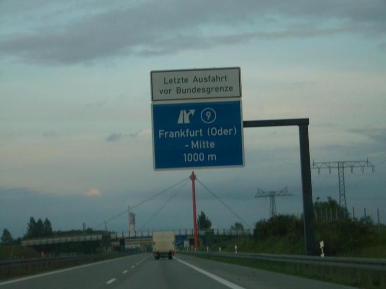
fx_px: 1171
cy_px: 144
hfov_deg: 18.7
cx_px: 193
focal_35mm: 105
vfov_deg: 14.1
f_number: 4.8
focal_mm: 17.4
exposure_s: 1/125
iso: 100
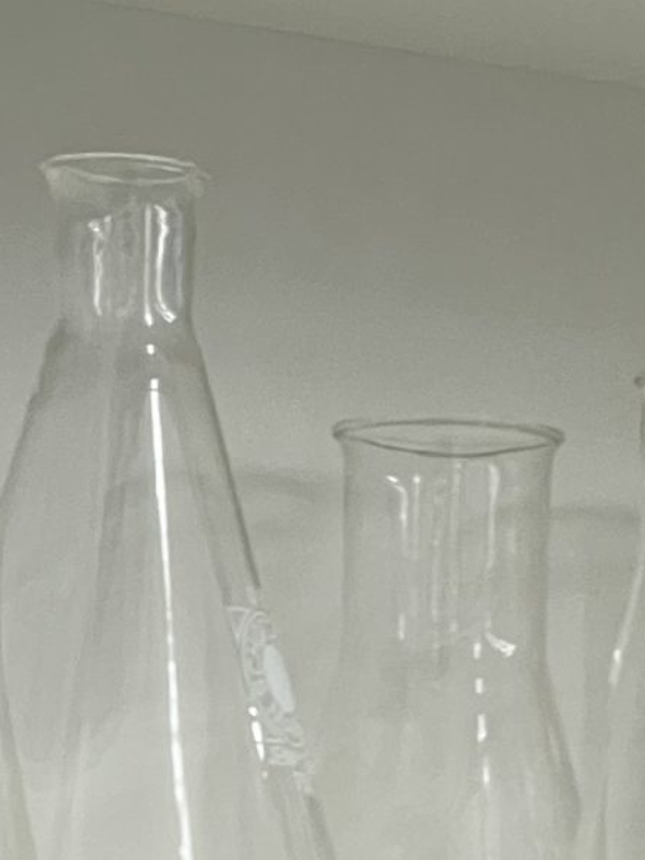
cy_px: 1880
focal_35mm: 337
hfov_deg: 4.4
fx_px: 8369
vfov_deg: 5.7
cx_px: 444
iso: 125
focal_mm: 9
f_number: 2.8
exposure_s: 1/100
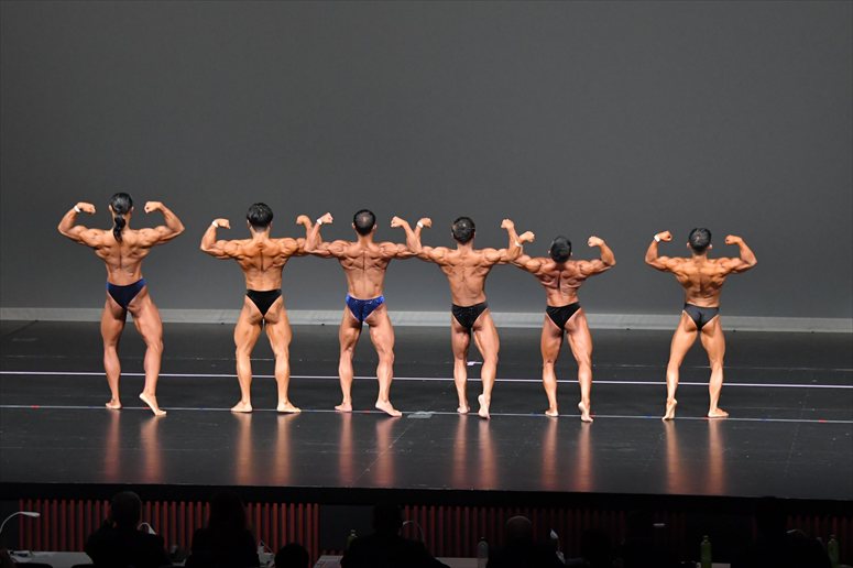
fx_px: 3552
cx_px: 426
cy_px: 284
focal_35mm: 150
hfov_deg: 13.7
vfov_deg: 9.1
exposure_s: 1/400
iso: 5000
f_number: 5.6
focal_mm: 100
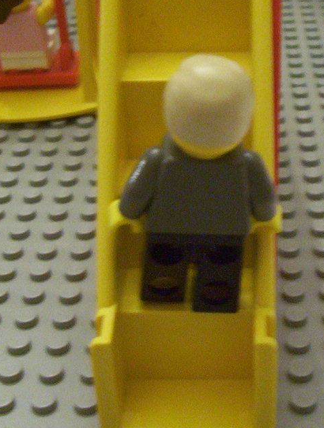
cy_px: 178
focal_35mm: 81
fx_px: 1005
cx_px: 236
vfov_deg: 24.0
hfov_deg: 18.2
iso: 200
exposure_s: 1/11.5
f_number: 2.73
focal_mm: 5.77
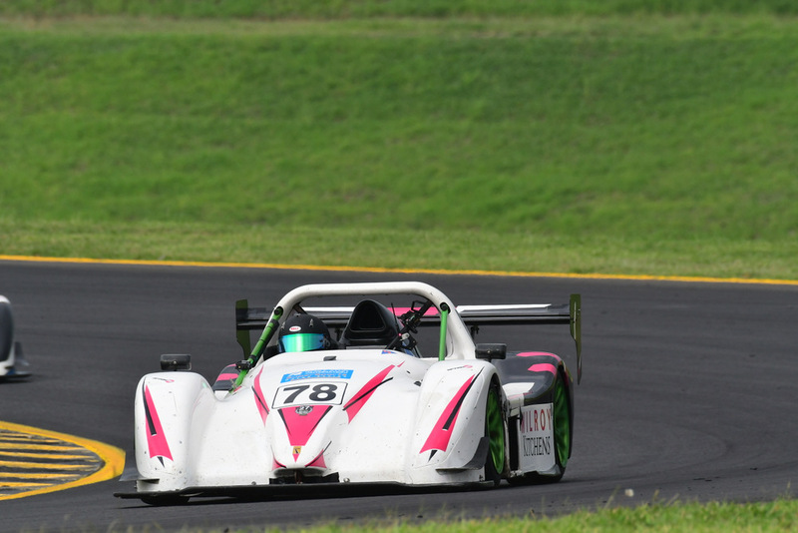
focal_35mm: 690
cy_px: 266
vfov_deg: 2.0
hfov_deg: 3.0
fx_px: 15300
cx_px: 399
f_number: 10
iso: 500
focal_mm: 460
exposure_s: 1/640
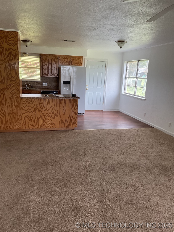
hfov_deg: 48.2
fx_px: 194
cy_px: 116
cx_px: 87
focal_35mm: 29
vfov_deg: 61.7
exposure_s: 1/120
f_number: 1.8
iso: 50
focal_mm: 3
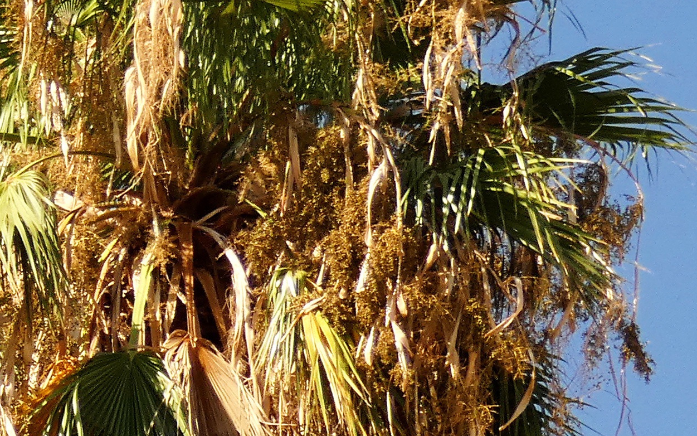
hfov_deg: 5.2
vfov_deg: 3.3
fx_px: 7485
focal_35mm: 394
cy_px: -22
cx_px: -644
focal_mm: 17.1
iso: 80
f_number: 4.8
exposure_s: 1/400
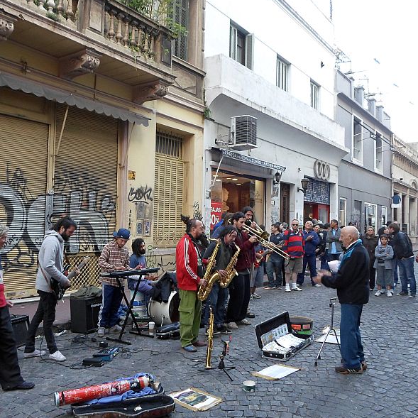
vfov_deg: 54.0
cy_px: 208
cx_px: 193
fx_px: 410
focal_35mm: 30
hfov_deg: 54.0
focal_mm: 4.5
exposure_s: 1/30
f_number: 2.5
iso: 120
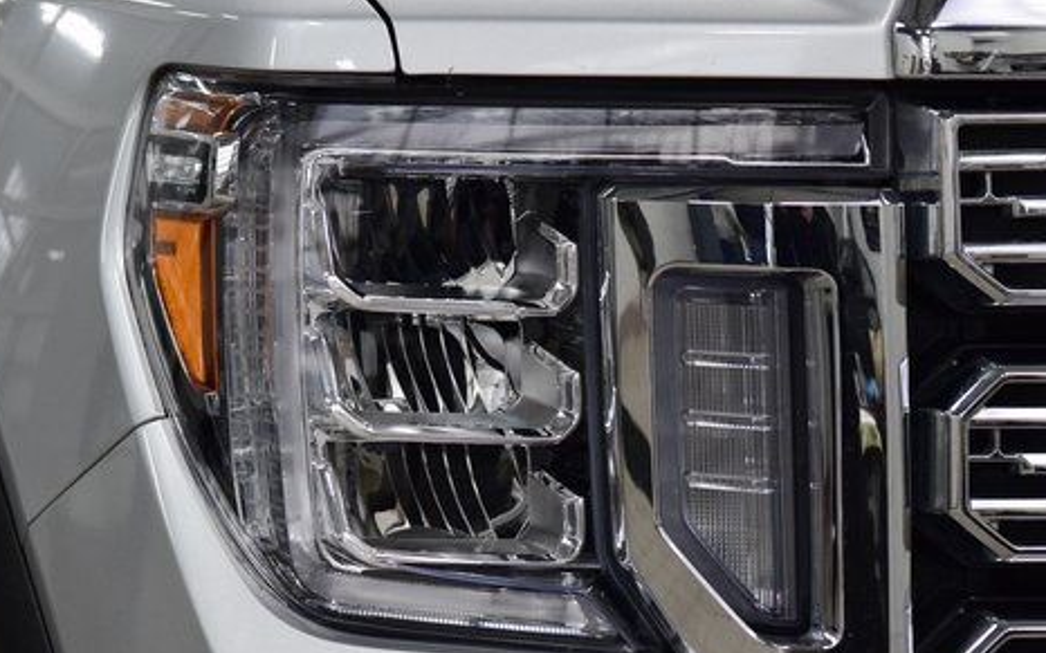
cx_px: 615
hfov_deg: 14.2
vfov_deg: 8.9
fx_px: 4190
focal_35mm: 147
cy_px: 329
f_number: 5.6
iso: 1600
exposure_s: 1/125
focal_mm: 70
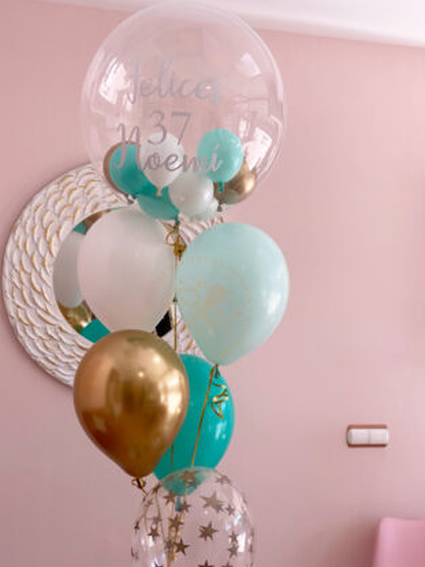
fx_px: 884
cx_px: 208
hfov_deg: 27.0
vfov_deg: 35.6
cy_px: 289
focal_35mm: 54
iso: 25
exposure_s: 1/122
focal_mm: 6
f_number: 2
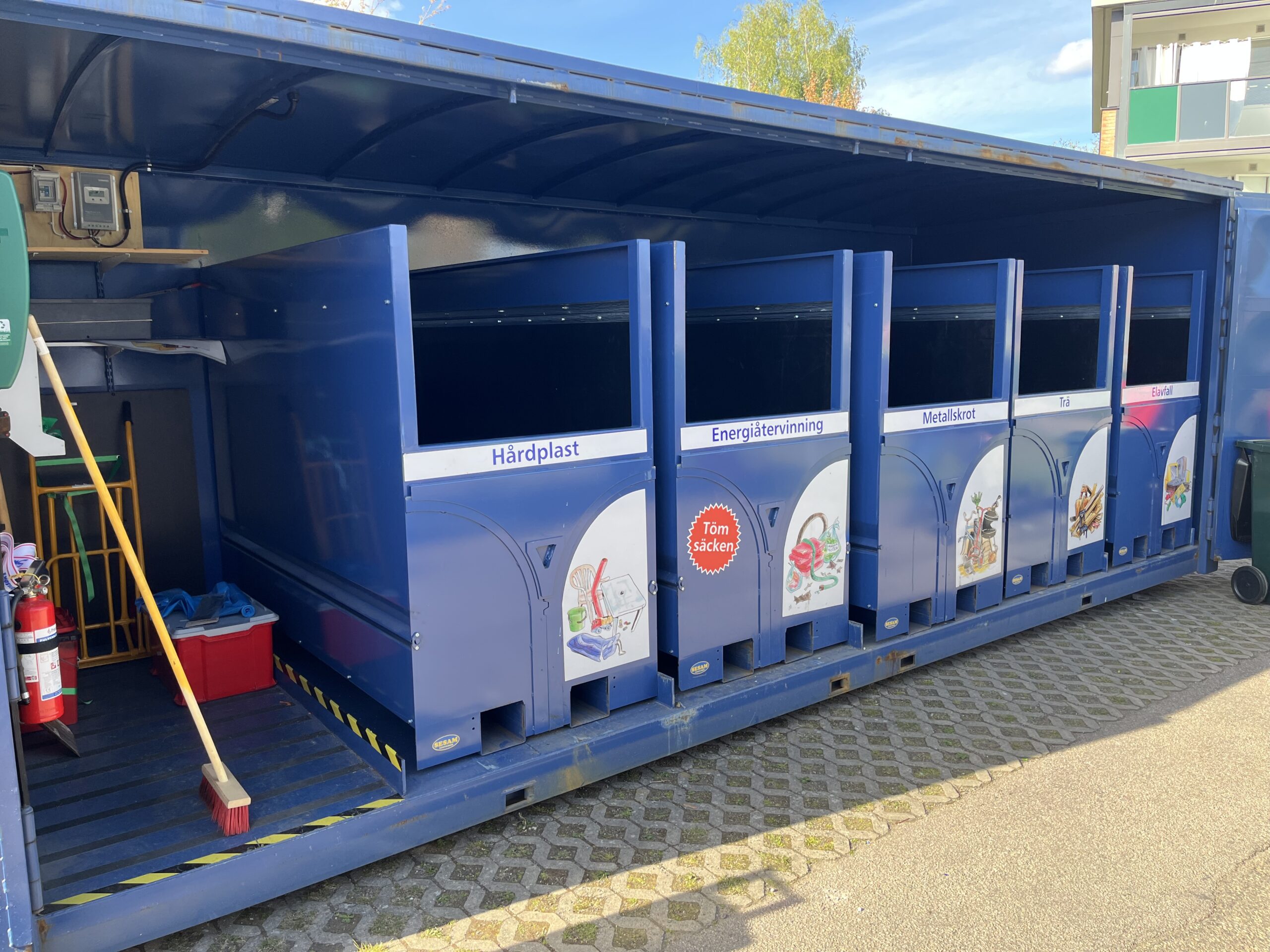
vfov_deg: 53.1
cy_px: 476
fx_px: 954
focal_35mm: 26
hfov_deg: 67.3
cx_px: 635
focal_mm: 5.1
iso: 50
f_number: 1.6
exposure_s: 1/362
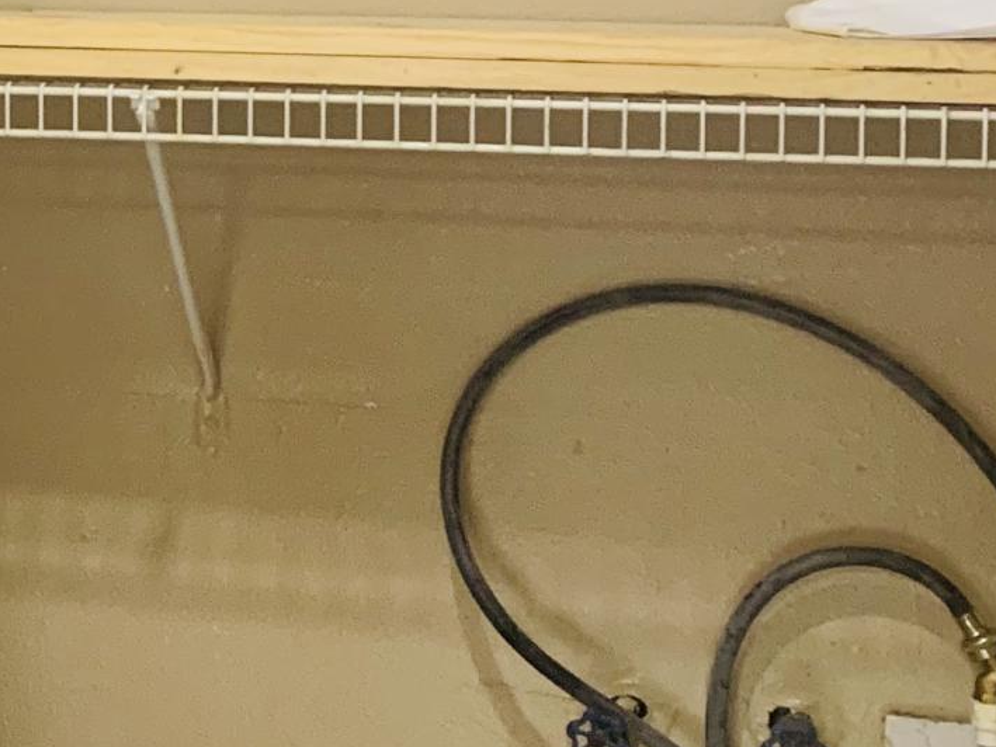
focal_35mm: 110
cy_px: 115
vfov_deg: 13.4
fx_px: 3166
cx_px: -479
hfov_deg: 16.4
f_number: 1.8
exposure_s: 1/60
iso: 250
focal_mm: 4.25
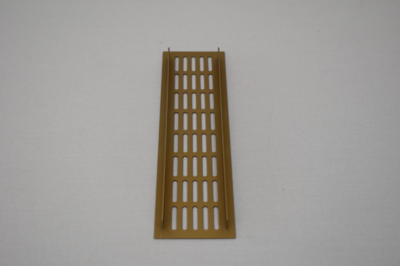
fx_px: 633
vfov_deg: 23.8
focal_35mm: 57
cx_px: 200
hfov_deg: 35.1
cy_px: 133
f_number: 5.6
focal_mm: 38
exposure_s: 1/125
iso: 400
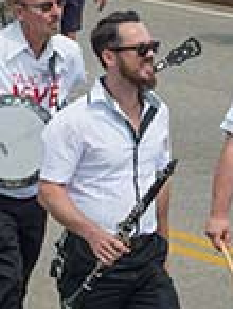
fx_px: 2389
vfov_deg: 7.4
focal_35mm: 267
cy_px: 145
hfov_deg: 5.5
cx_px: 360
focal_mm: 70
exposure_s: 1/1500
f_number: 8
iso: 320
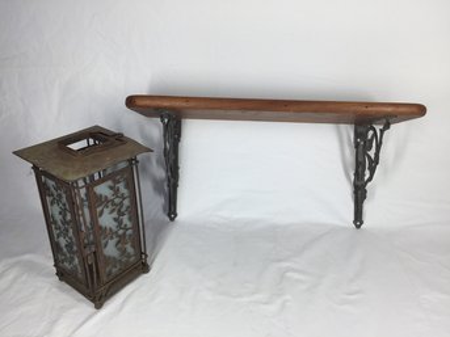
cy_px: 168
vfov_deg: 48.2
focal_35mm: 29
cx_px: 225
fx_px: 377
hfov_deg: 61.7
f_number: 2.2
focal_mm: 4.15
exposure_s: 1/130
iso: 32
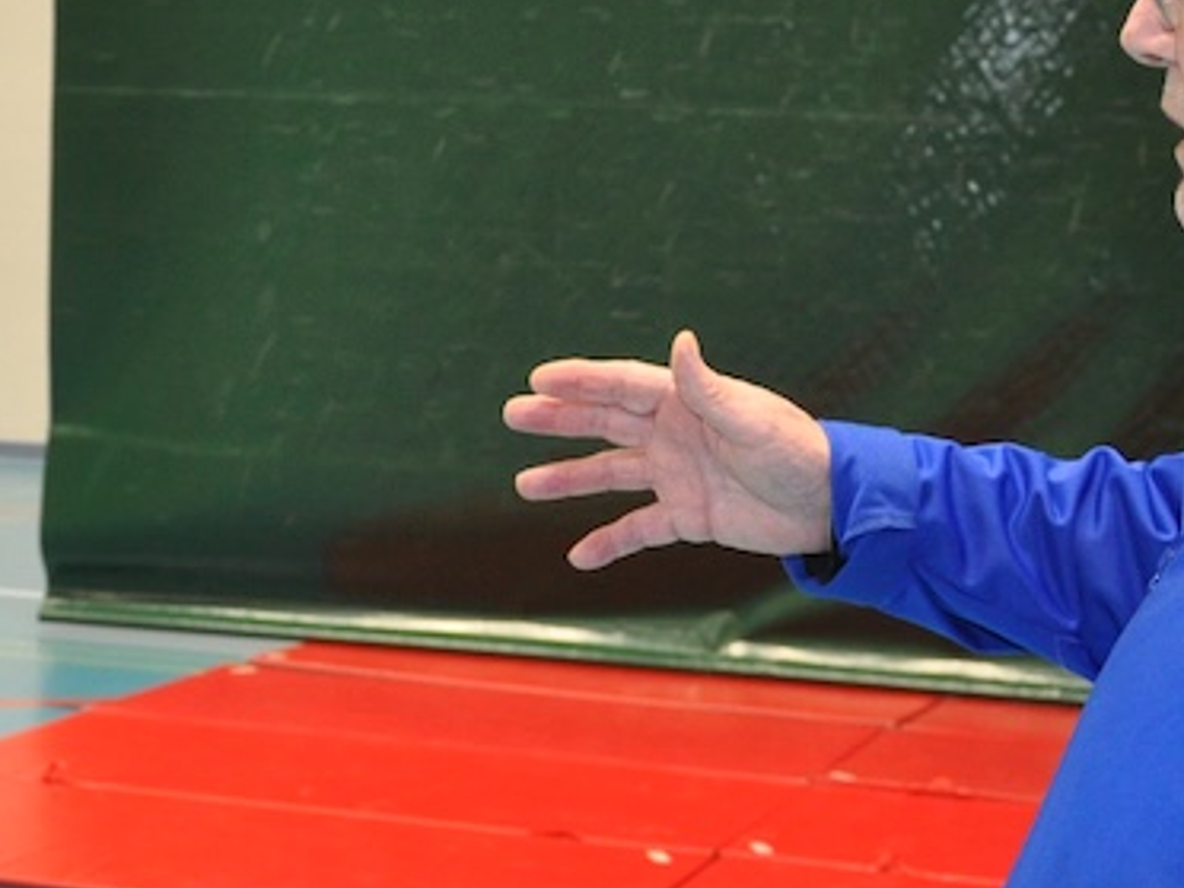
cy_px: 715
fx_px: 3337
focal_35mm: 98
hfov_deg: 20.1
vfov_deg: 15.1
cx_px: 474
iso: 800
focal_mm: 21
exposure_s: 1/80
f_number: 3.8
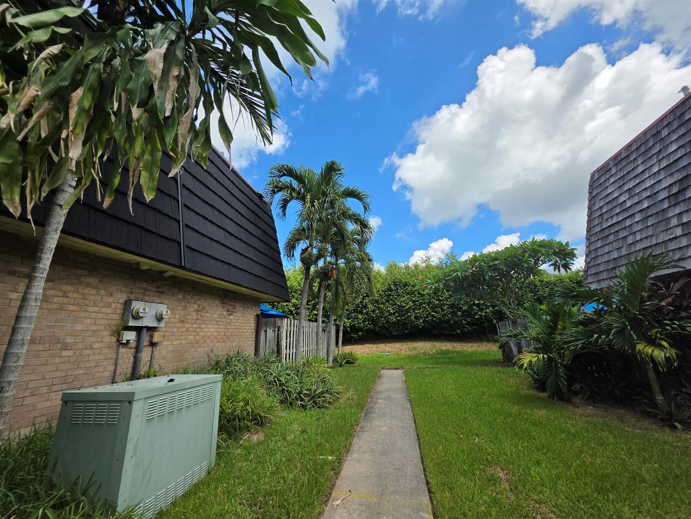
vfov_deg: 89.9
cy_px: 260
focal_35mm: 13
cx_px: 346
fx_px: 260
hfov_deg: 106.2
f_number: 1.9
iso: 40
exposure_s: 1/2198
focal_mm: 2.2
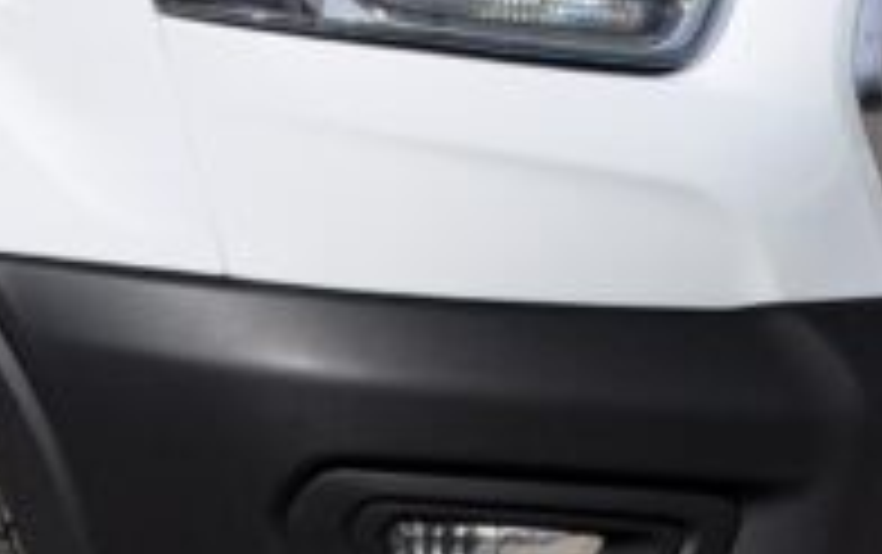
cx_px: -468
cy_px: -423
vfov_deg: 5.1
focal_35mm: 255
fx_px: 6137
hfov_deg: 8.0
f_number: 11
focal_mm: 32
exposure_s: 1/500
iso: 500
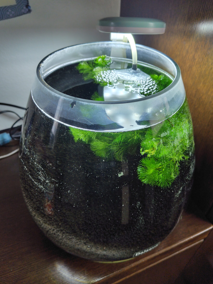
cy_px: 139
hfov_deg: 54.9
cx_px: 106
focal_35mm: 25
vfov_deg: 69.4
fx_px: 205
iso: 248
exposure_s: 1/120
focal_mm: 5.6
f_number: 1.9
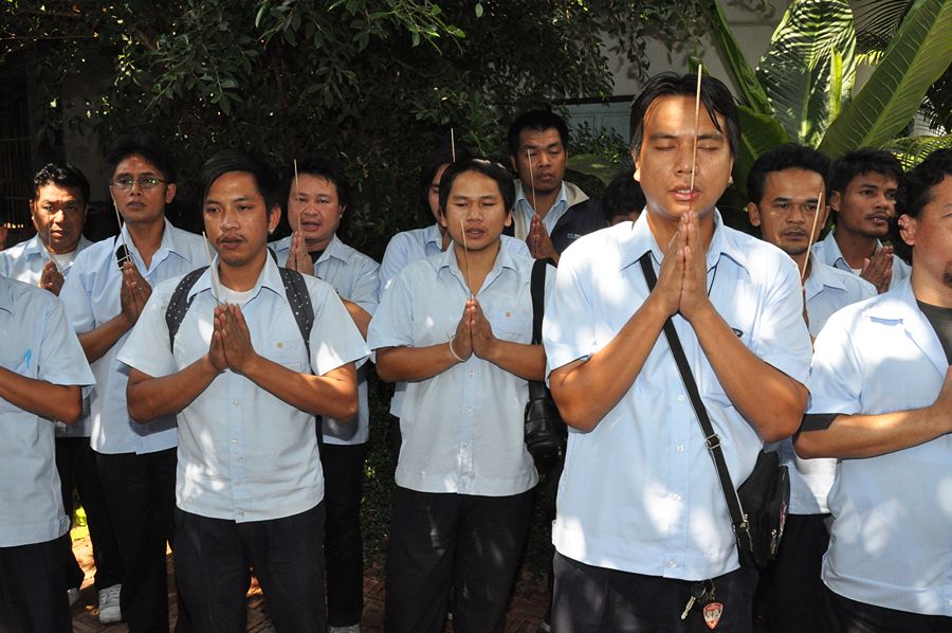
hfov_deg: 57.3
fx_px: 872
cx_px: 476
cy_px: 316
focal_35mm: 33
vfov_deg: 39.9
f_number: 14
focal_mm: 22
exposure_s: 1/200
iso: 1600
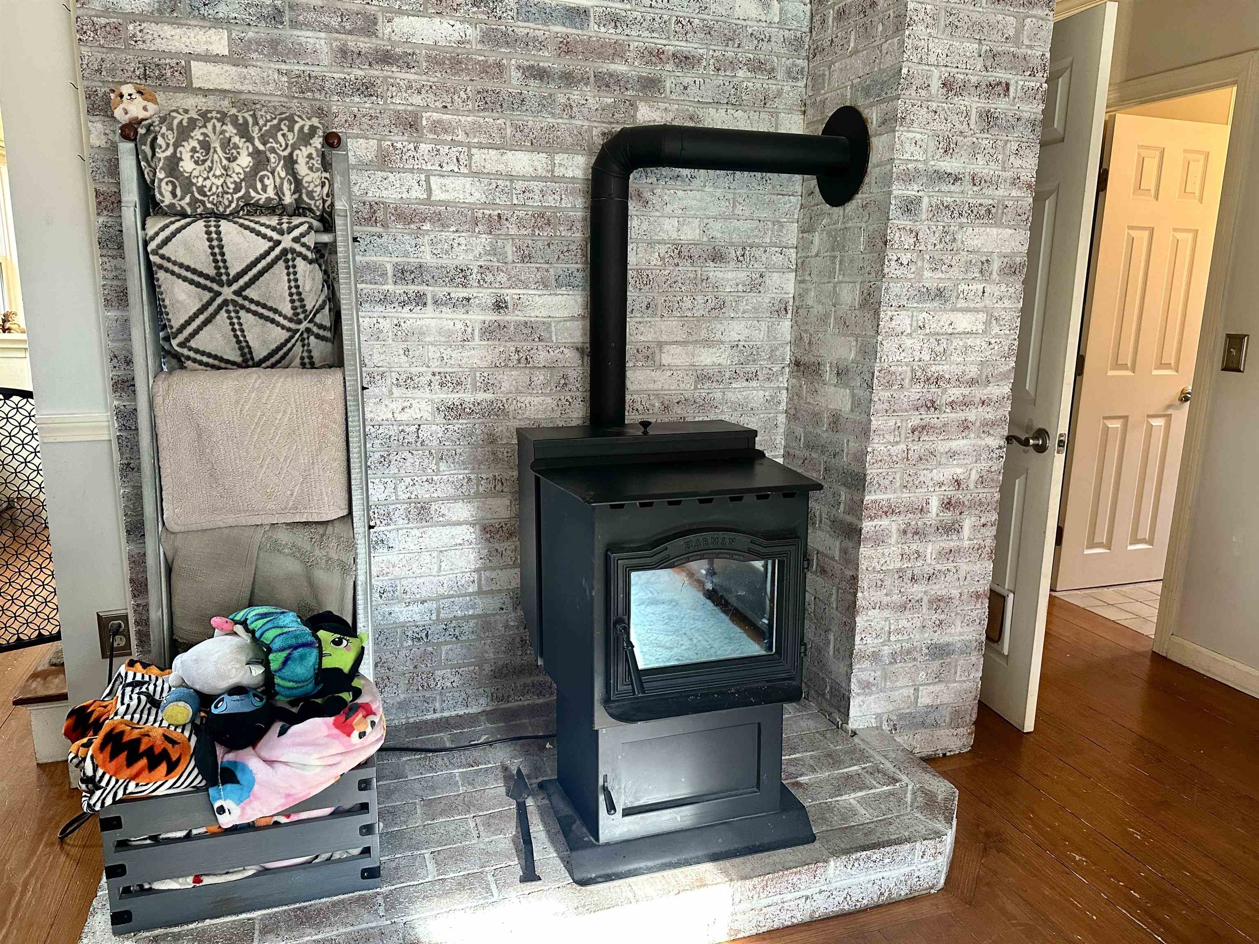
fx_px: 873
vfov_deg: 56.8
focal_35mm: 24
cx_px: 630
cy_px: 472
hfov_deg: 71.6
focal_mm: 6.86
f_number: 1.78
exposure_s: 1/60
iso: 400
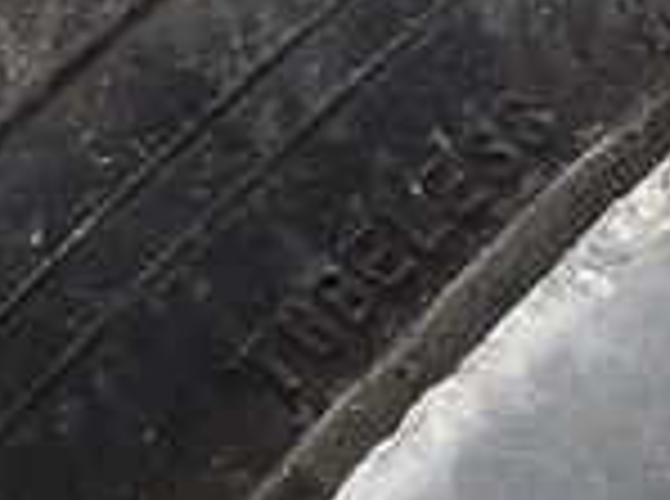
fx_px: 1950
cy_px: -198
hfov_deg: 15.5
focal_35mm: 101
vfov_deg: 13.9
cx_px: 1344
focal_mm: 4.5
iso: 100
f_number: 8
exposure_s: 1/160
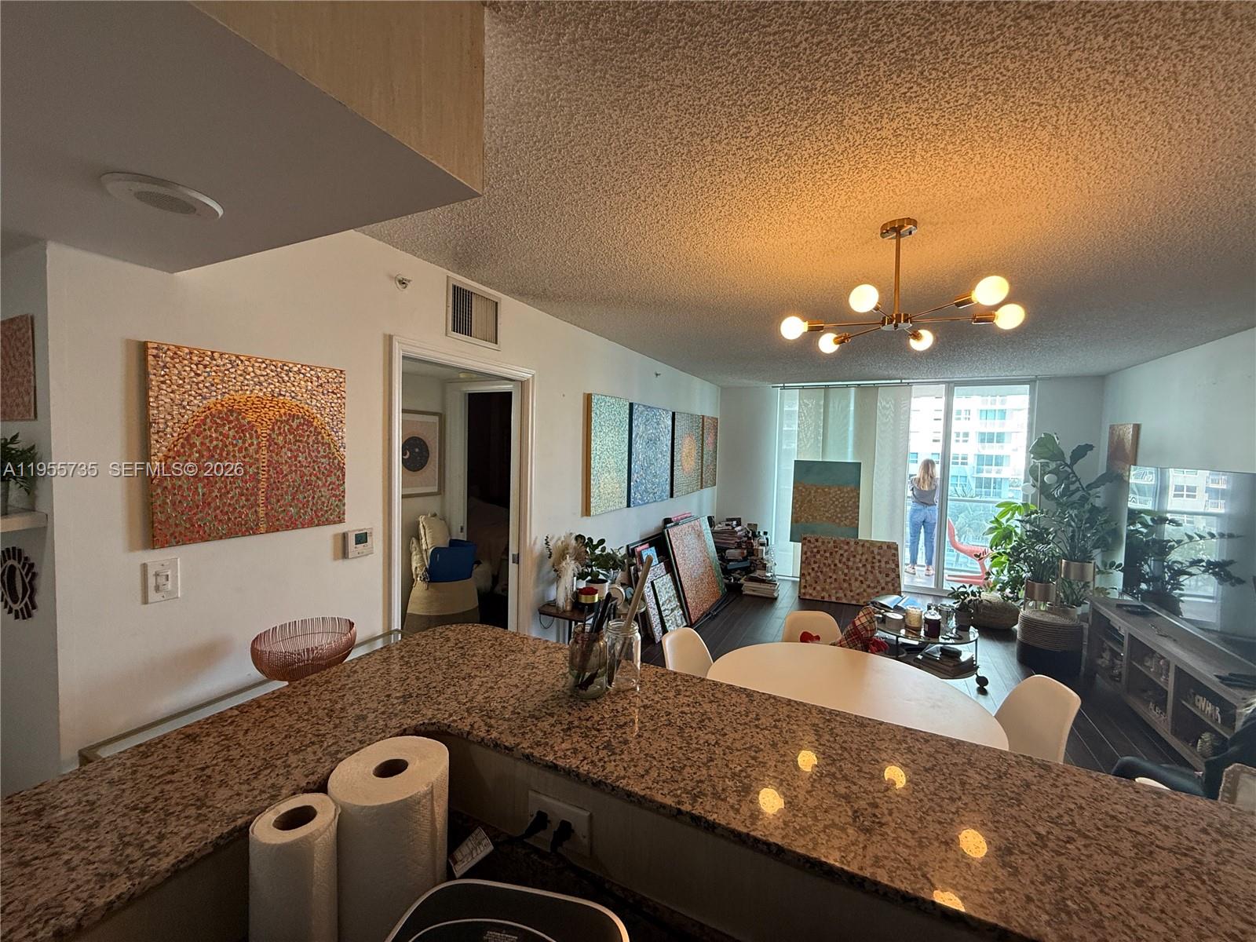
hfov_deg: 102.1
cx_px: 628
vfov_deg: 85.7
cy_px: 471
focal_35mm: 14
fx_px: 508
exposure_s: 1/120
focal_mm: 2.22
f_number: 2.2
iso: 200
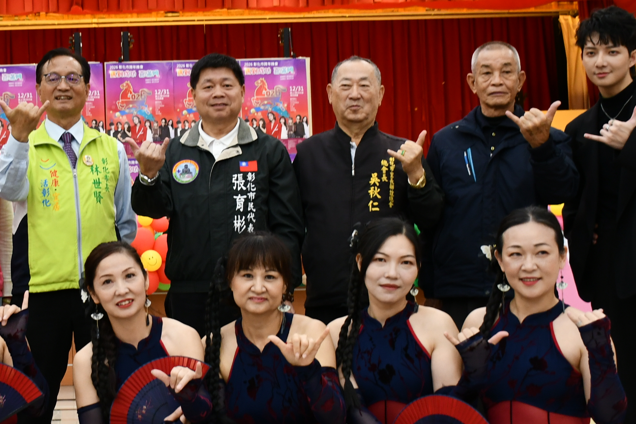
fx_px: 1272
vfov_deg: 18.9
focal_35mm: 72
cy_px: 194
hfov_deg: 27.7
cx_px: 154
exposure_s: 1/40
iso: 720
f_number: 3.8
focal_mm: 23
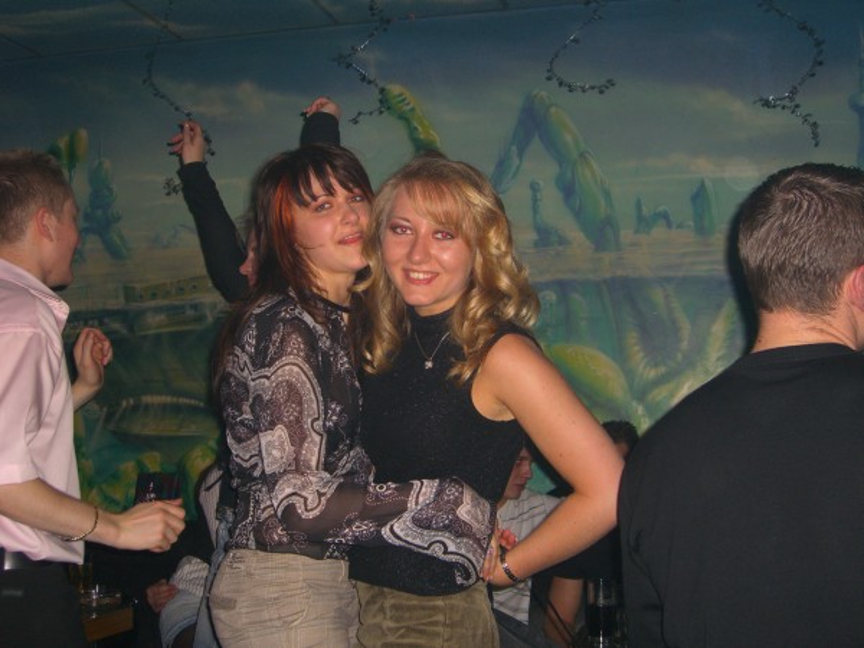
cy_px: 324
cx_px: 432
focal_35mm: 46
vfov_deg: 31.5
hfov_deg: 41.2
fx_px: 1148
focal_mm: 9.5
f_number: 3.1
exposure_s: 1/60
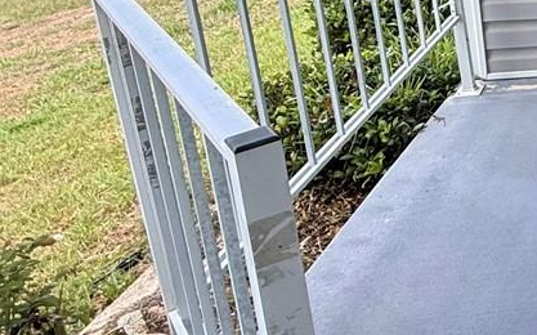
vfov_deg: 20.9
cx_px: 777
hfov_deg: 26.9
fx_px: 834
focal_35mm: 57
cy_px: -86
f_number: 2.2
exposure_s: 1/220
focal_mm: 2.22
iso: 50
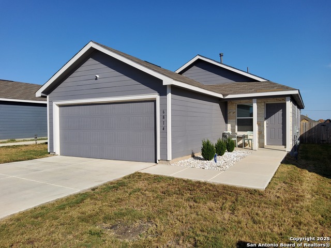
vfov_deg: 53.1
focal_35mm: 26
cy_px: 124
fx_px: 249
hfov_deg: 67.3
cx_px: 166
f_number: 2
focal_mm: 3.08
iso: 50
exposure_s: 1/2105
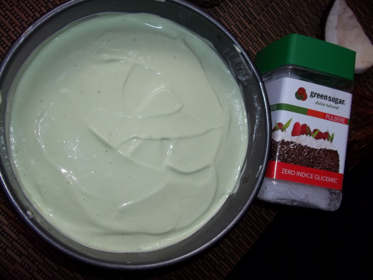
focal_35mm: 32
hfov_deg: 56.8
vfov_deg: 44.2
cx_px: 186
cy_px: 140
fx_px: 345
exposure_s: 1/30
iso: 80
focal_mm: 5.7
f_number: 2.9
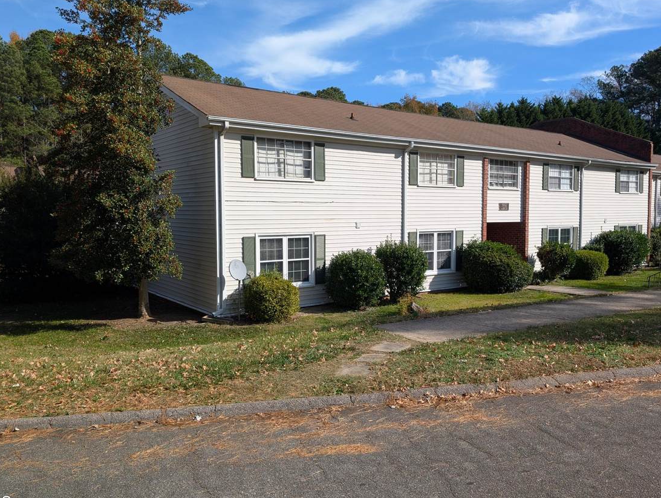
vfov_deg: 49.8
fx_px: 535
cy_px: 238
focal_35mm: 28
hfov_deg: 63.3
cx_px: 351
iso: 23
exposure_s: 1/992
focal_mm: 6.9
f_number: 1.68
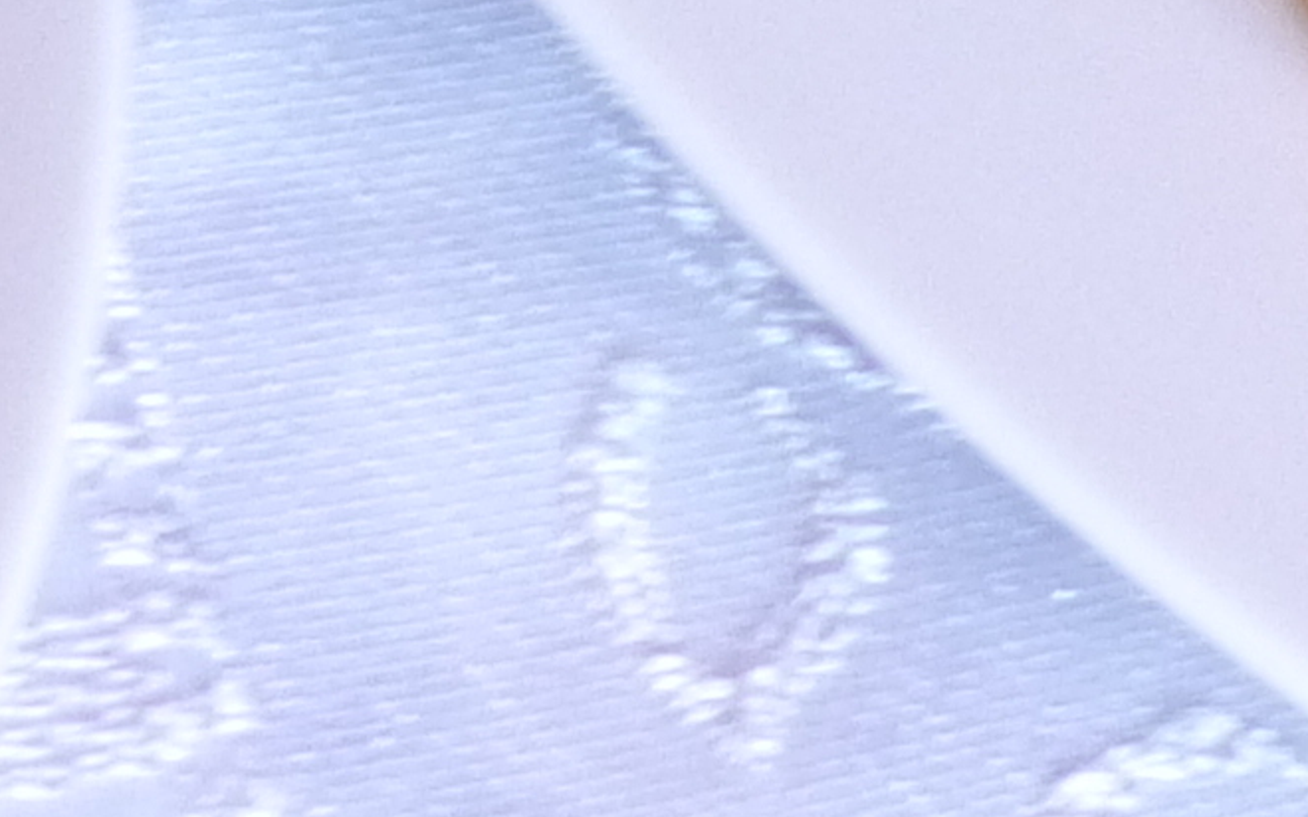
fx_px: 12365
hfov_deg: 6.1
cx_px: 727
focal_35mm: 347
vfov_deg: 3.7
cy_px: -1192
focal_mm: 9.8
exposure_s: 1/30
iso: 400
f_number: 2.8
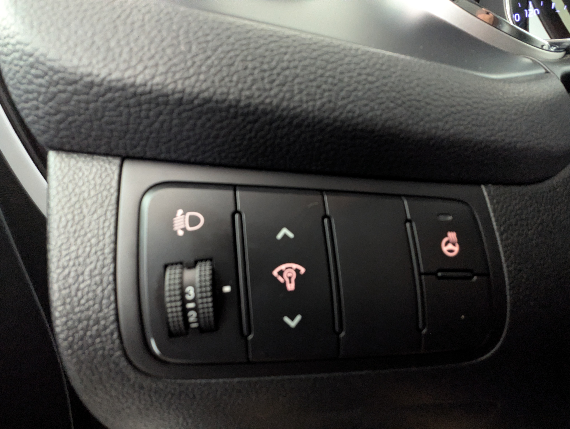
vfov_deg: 78.2
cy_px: 214
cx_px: 285
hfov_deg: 94.4
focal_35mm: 16
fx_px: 264
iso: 517
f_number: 2.2
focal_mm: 2.35
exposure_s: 1/25.7
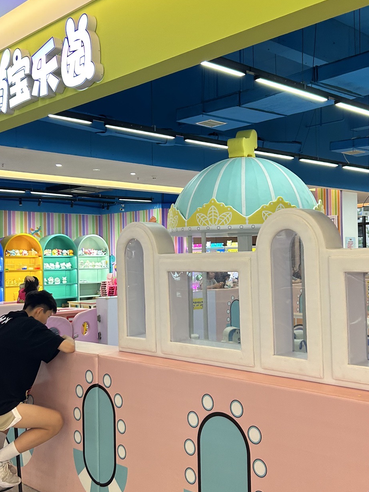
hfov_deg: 34.4
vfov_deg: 44.8
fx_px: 597
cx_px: 191
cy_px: 259
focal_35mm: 42
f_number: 1.5
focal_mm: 5.7
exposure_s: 1/100
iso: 100
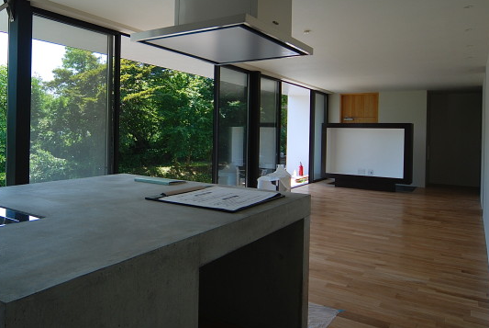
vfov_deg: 47.7
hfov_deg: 64.0
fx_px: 367
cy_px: 129
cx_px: 133
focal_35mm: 27
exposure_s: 1/125
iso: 100
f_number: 5.6
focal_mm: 12
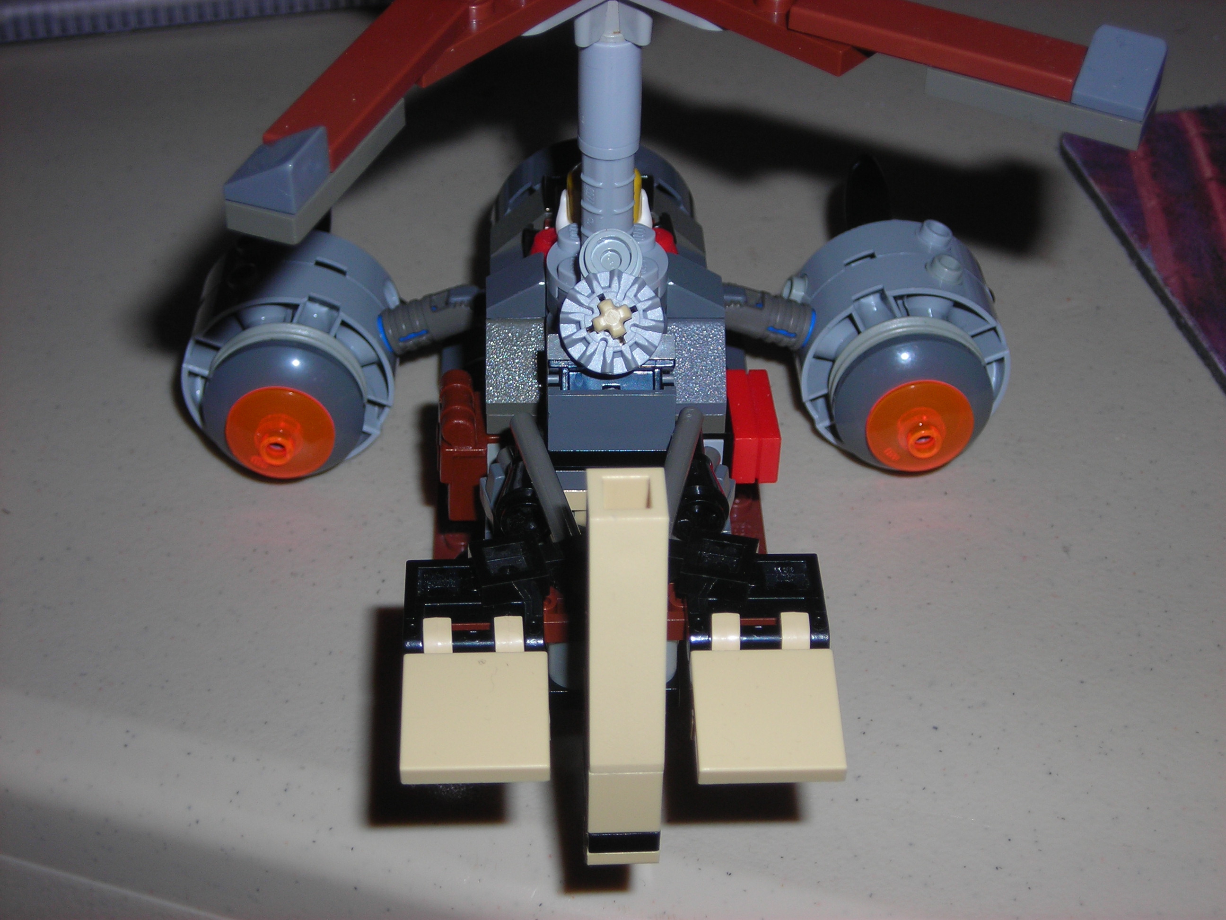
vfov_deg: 22.6
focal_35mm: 65
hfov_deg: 29.8
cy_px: 460
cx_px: 613
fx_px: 2302
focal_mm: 10.8
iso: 50
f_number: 7.7
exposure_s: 1/60.1
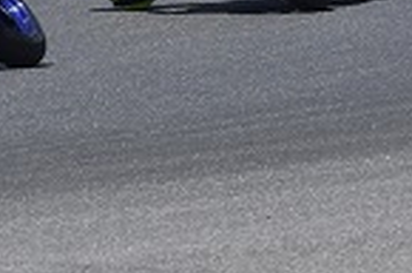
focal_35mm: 1450
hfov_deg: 1.4
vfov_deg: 0.9
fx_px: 16558
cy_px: -276
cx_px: 199
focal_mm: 200
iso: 500
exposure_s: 1/1250
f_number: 10
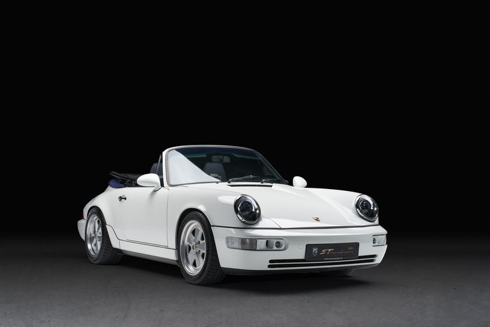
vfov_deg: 22.6
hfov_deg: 33.4
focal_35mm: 60
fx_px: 817
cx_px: 245
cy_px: 164
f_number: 10
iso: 100
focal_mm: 60
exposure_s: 1/125
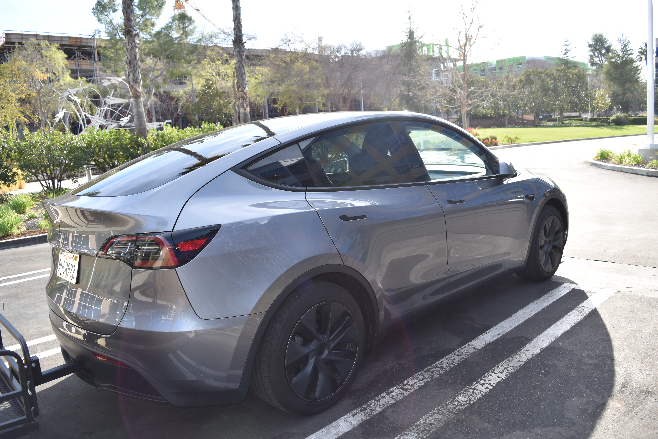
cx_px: 329
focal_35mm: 27
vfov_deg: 47.9
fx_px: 493
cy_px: 220
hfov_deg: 67.4
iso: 100
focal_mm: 18
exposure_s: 1/200
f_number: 6.3
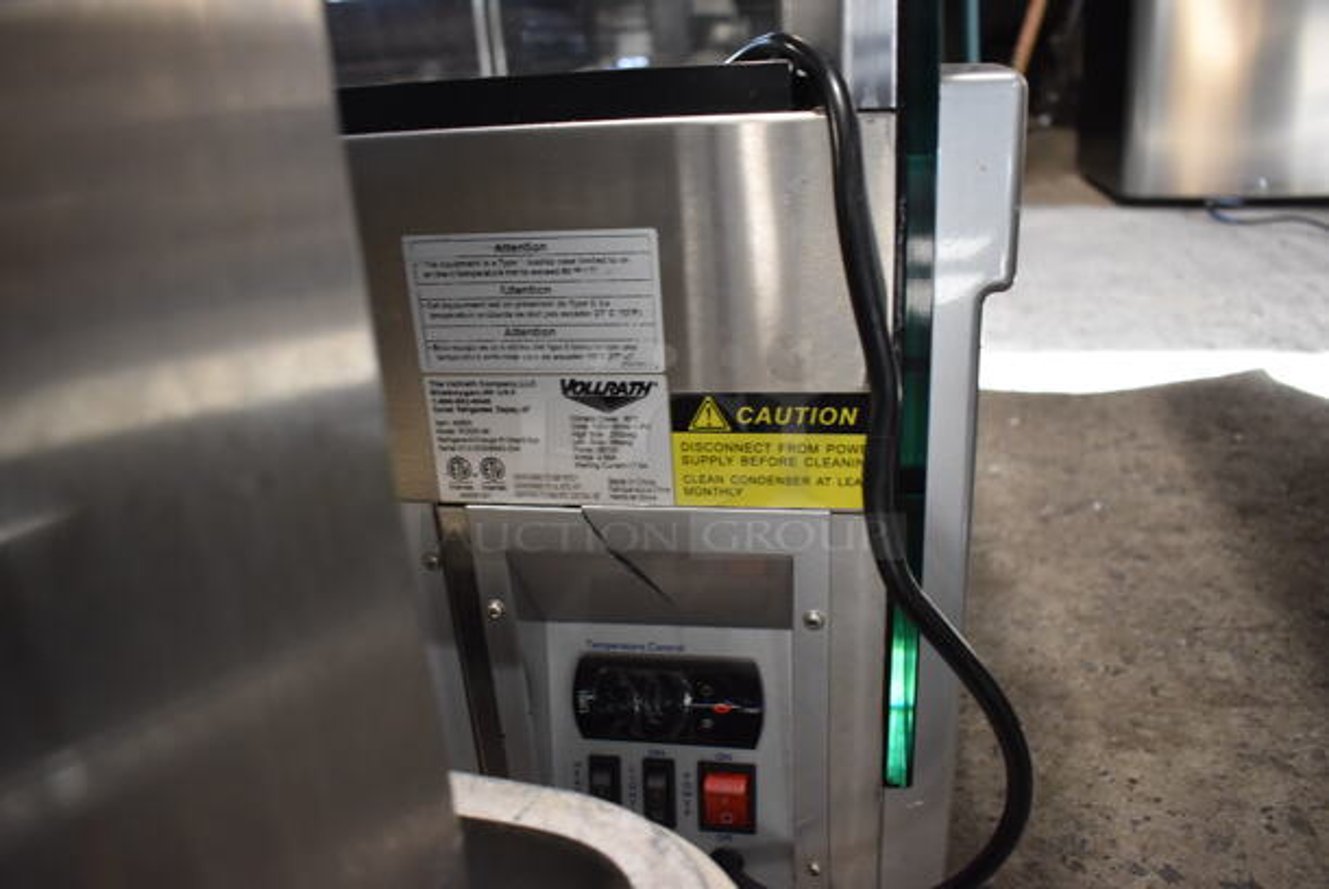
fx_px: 998
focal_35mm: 27
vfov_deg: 48.0
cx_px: 664
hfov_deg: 67.3
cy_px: 444
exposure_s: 1/125
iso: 1100
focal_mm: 18
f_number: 3.5
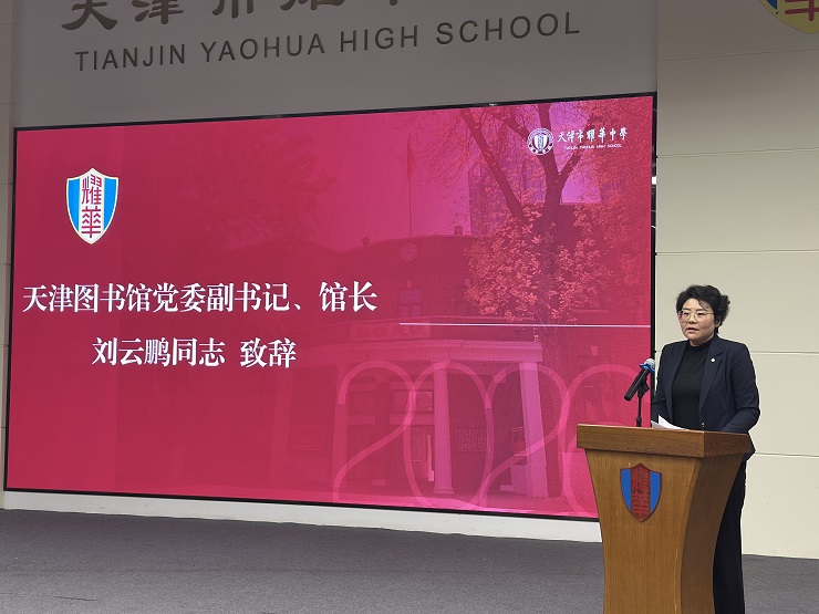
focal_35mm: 48
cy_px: 307
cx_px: 410
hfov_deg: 39.7
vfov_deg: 30.3
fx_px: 1136
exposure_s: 1/60
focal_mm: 6.86
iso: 125
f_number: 1.78
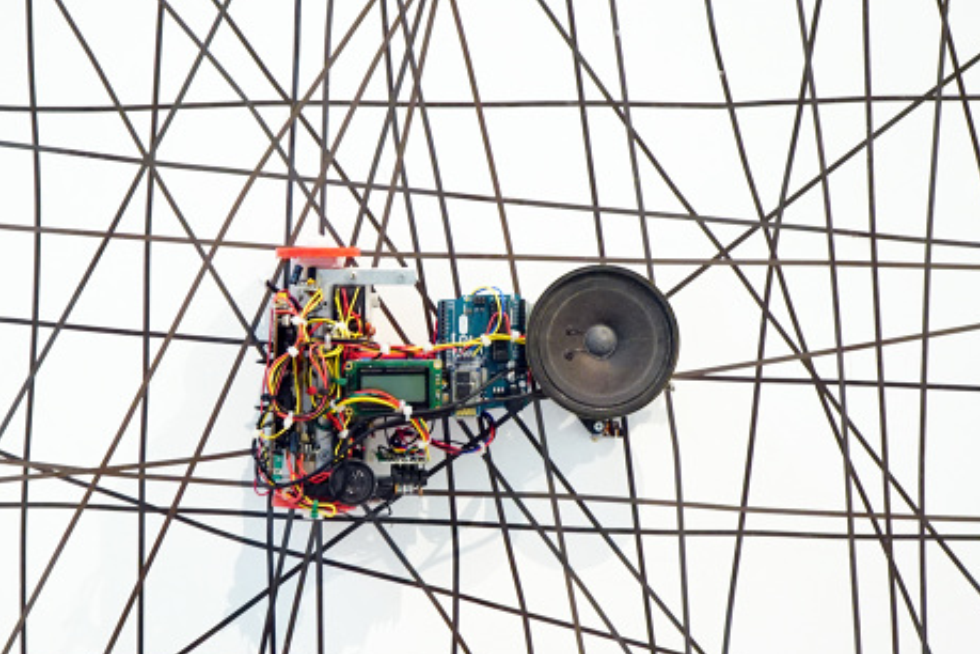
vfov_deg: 18.7
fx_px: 1987
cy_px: 358
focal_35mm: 73
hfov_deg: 27.6
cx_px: 389
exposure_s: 1/50
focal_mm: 50
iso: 5000
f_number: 5
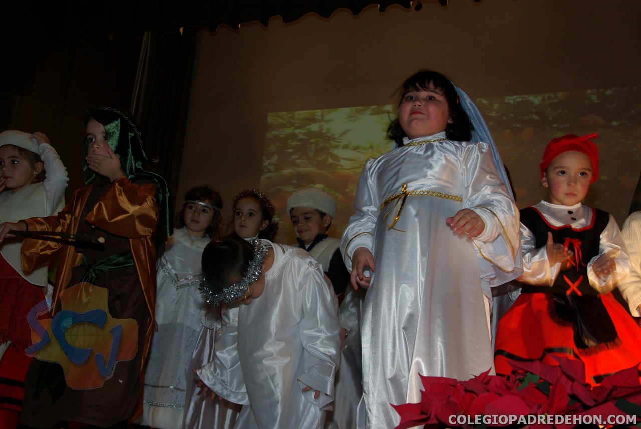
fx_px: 695
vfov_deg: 34.3
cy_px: 214
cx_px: 320
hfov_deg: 49.5
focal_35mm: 39
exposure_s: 1/45
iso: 400
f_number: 6.7
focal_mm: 26
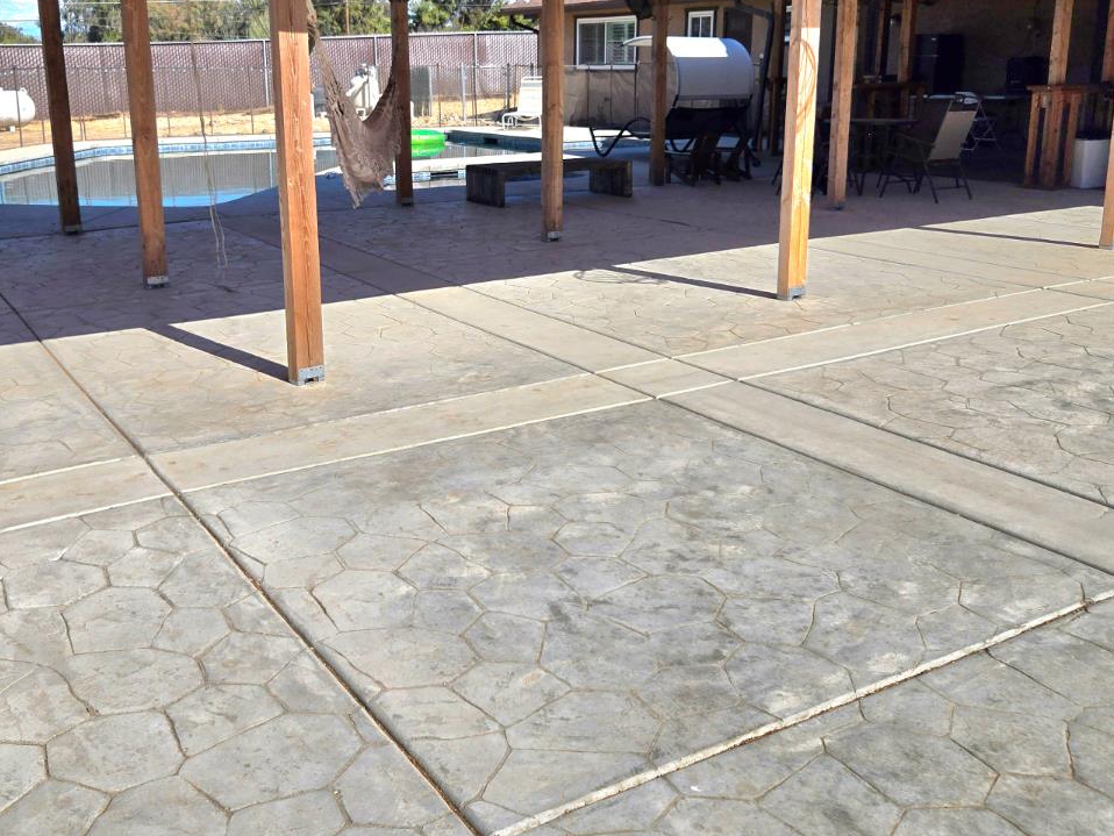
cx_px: 483
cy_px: 328
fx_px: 1159
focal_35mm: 36
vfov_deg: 39.5
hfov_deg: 51.2
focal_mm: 5.4
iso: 25
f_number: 1.8
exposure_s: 1/3333
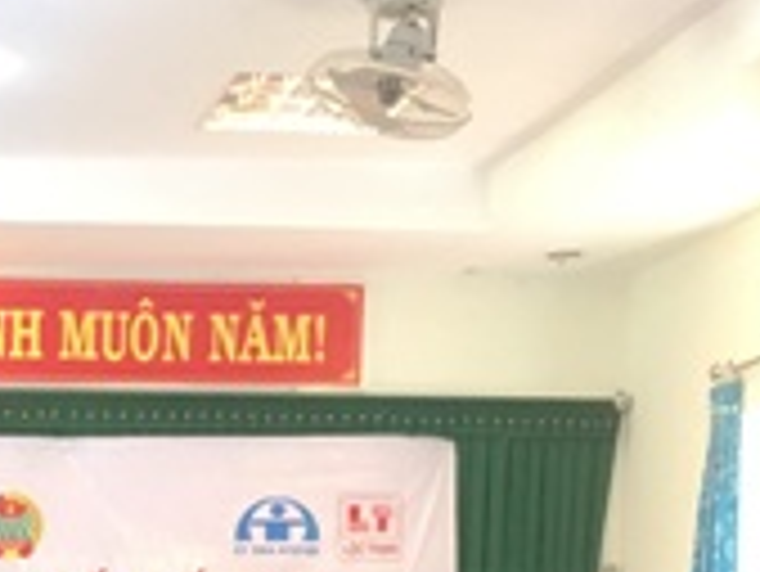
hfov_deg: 17.1
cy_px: 928
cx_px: -139
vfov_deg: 12.6
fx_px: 2417
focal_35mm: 110
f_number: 2.2
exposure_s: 1/33
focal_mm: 4.15
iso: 125
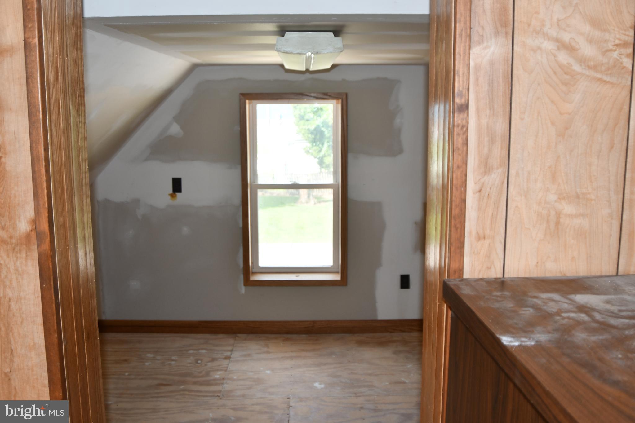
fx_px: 635
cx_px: 318
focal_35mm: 36
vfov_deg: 36.9
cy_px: 212
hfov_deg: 53.1
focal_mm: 24
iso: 200
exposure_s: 1/160
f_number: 3.5
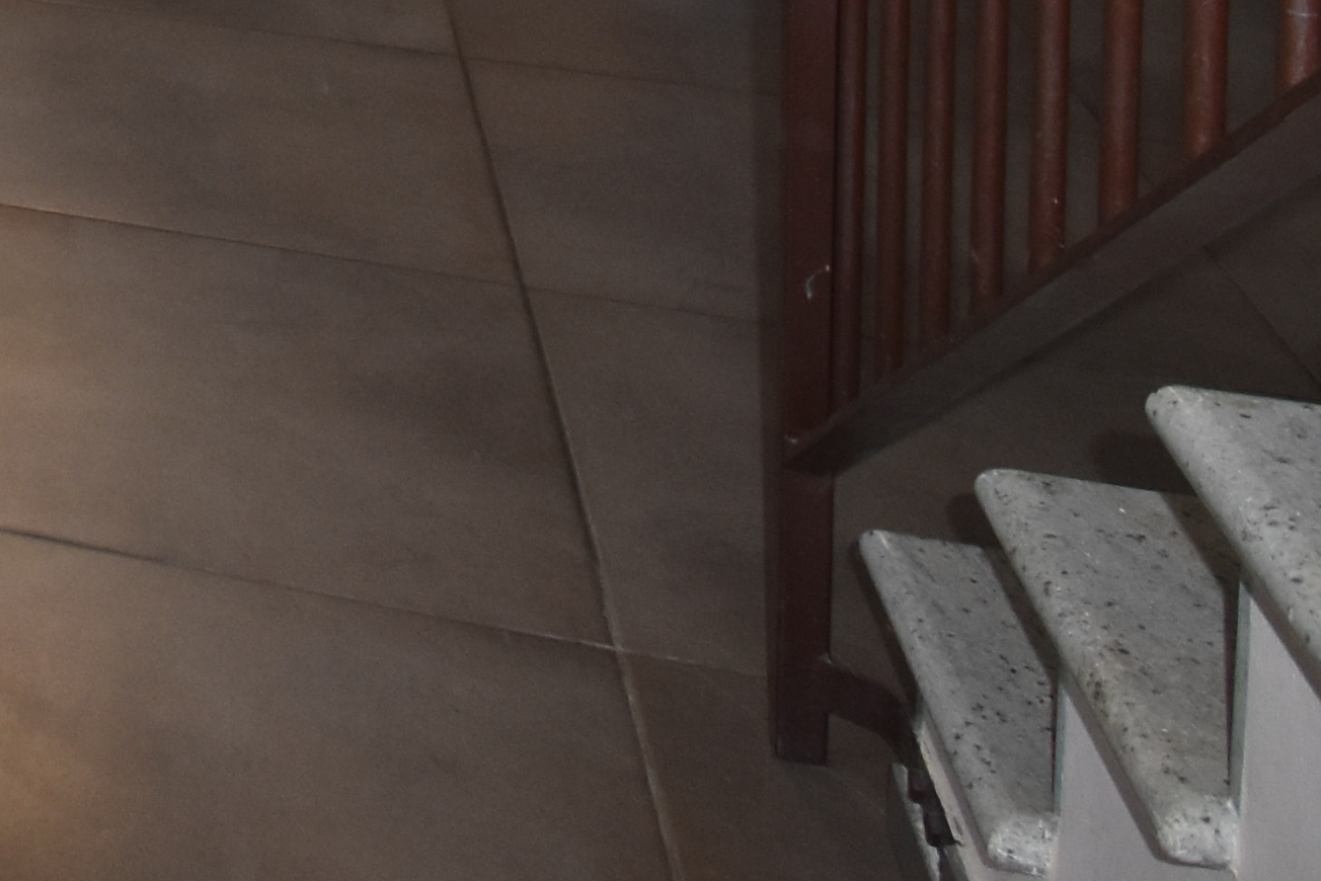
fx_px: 2532
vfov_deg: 15.8
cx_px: -903
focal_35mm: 69
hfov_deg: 21.7
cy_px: -861
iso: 800
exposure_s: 1/80
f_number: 4.5
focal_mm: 10
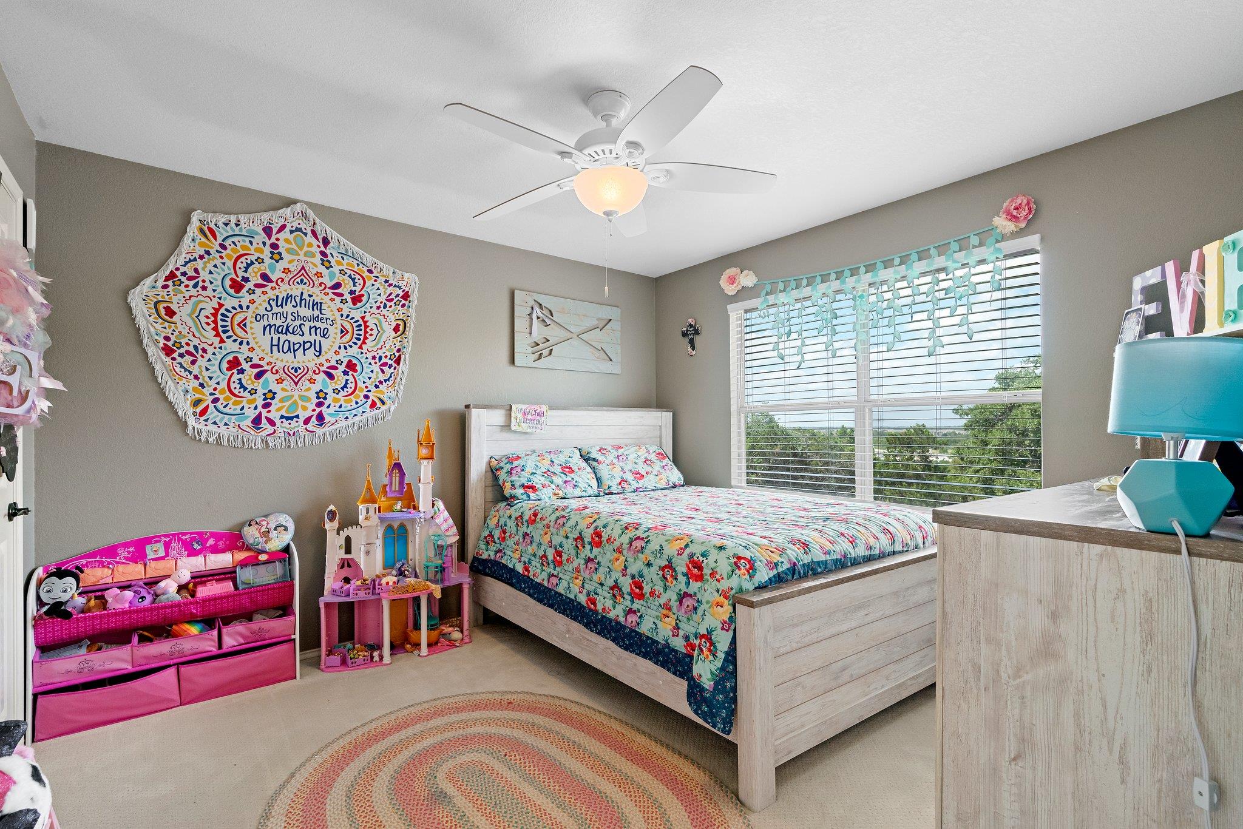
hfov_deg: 96.7
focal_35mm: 16
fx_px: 552
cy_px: 414
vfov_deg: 73.8
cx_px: 622
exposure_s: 1/50
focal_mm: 16
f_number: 8
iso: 2000
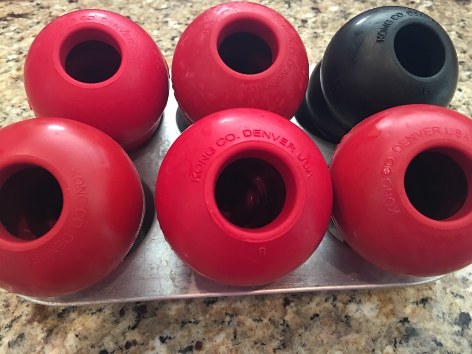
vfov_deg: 48.2
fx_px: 395
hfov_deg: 61.7
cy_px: 177
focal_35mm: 29
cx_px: 236
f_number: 2.2
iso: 100
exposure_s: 1/15
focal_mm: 4.15
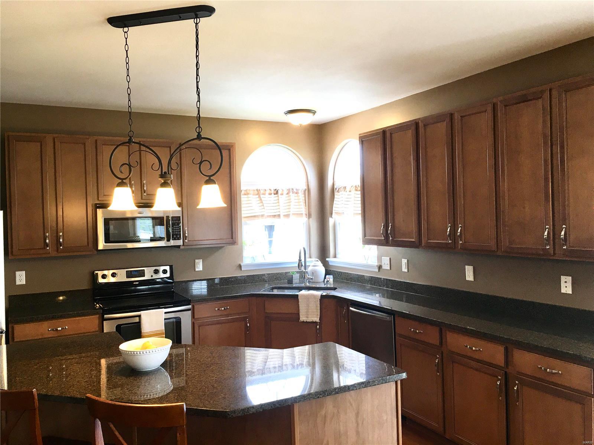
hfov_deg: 61.7
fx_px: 498
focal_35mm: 29
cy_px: 222
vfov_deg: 48.2
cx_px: 297
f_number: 2.2
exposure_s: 1/30
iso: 25
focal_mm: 4.15
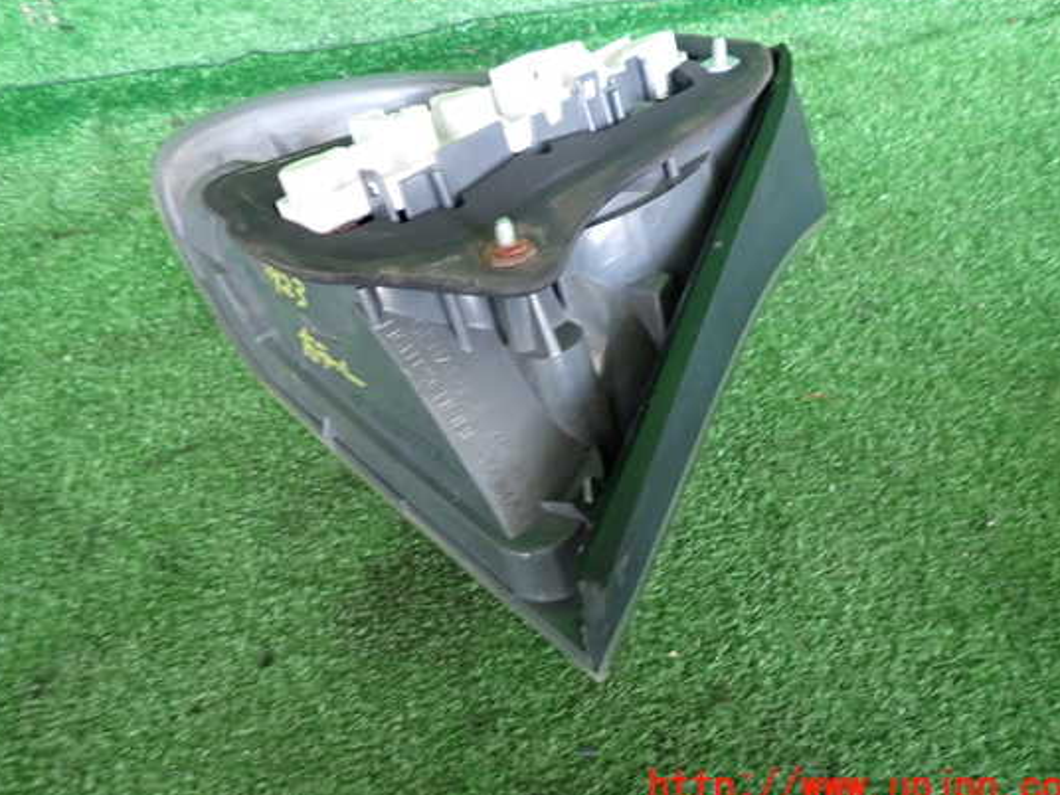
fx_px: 857
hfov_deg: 63.4
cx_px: 502
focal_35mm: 28
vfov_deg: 49.7
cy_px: 368
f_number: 2
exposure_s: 1/30
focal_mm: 4.5
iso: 250
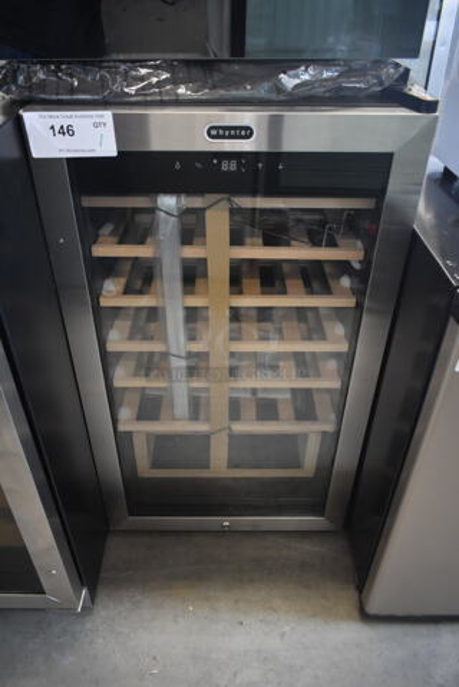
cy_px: 344
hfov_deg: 48.0
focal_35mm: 27
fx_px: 516
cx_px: 230
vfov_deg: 67.4
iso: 1600
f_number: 4
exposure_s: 1/60
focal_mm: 18
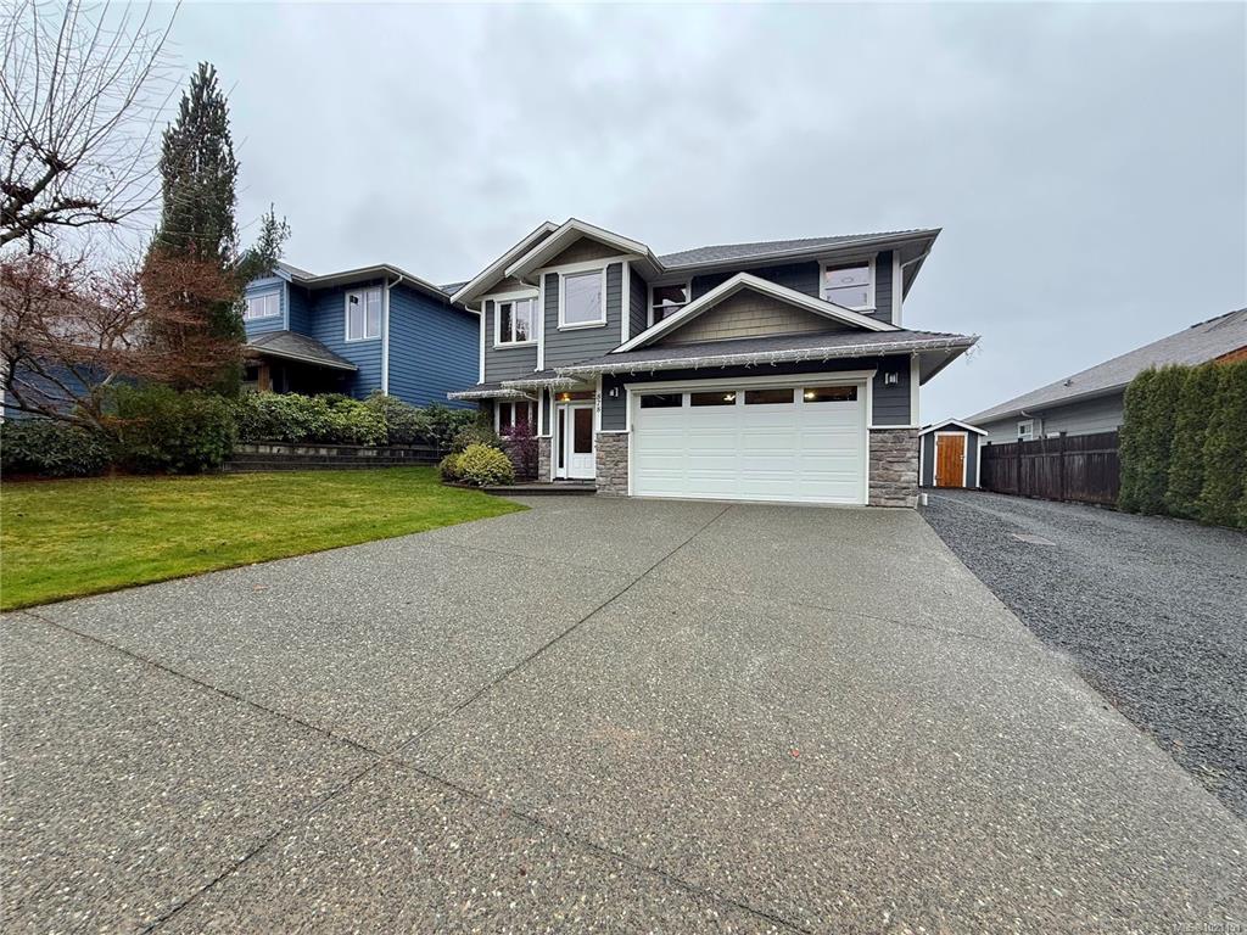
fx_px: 504
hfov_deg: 102.1
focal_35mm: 14
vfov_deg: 85.7
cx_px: 624
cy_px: 468
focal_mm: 2.22
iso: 64
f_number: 2.2
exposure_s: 1/154
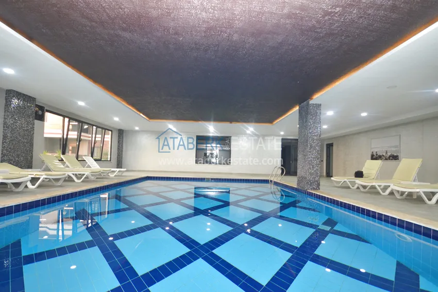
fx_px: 182
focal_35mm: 15
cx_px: 219
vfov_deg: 77.3
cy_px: 146
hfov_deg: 100.4
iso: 800
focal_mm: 10
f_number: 4
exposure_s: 1/60
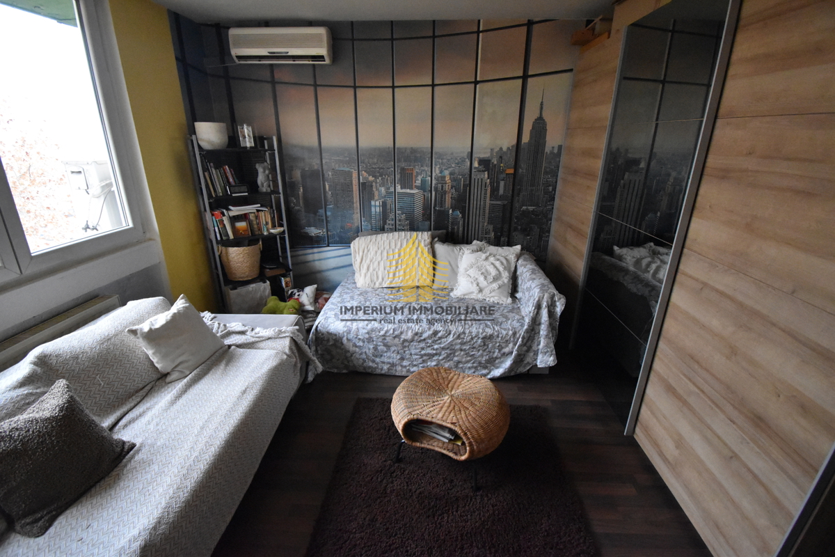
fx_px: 348
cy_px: 278
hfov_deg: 100.4
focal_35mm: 15
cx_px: 418
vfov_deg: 77.3
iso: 6400
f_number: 4.5
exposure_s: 1/400
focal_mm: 10
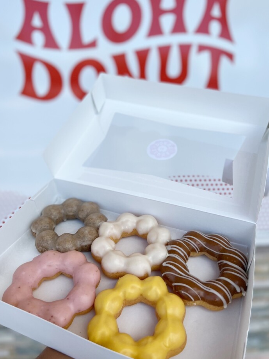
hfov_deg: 48.2
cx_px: 134
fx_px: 300
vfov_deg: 61.6
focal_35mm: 29
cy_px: 169
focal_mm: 5.7
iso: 50
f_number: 1.5
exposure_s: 1/1751
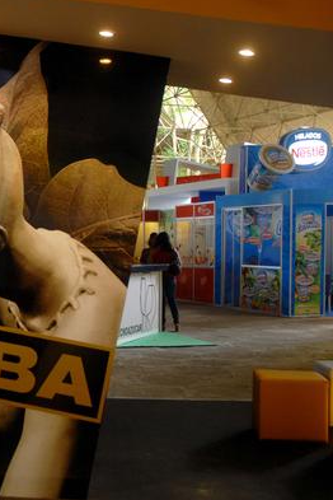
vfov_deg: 36.2
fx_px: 763
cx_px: -18
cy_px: 247
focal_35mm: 55
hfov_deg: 23.4
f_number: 13
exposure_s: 1/40
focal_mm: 24
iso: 250
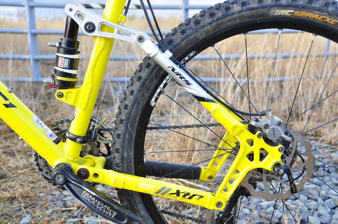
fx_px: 408
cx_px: 169
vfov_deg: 30.8
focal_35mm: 44
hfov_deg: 45.0
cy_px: 112
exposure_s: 1/100
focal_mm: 29
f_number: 6.3
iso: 320
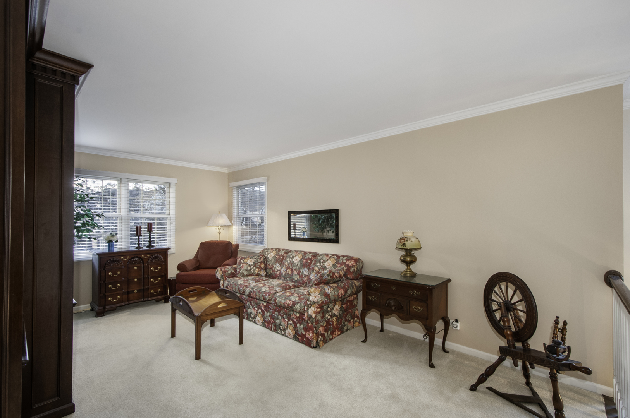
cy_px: 209
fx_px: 262
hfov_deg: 100.5
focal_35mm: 15
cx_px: 315
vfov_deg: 77.2
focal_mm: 10
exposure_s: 1/30
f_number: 9
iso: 640
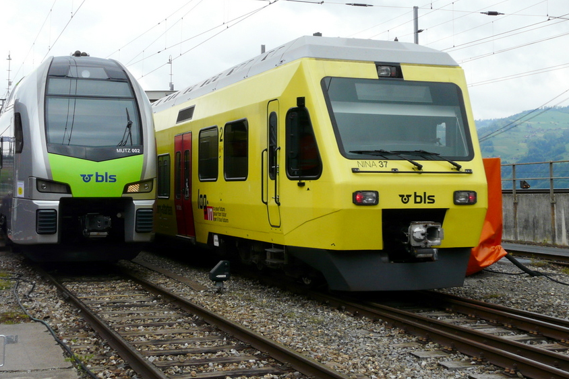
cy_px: 135
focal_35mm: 53
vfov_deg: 25.4
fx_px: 838
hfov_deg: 37.5
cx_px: 276
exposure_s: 1/250
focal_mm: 7
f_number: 5.6
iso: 100
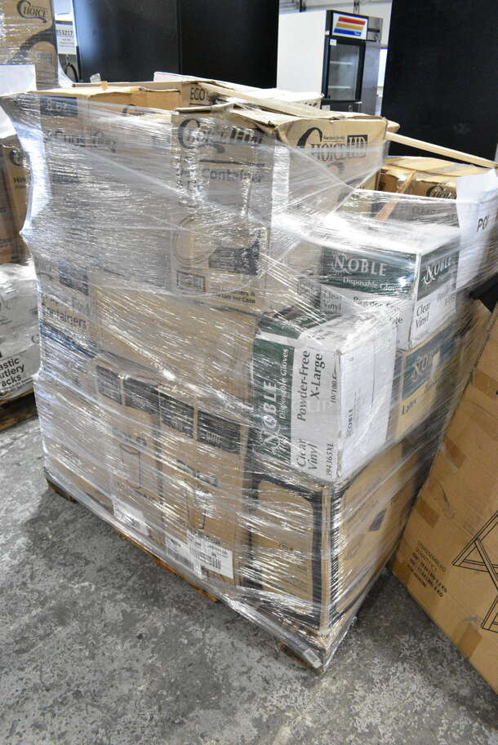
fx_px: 559
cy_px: 372
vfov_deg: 67.3
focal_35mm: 27
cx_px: 249
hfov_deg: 48.0
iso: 6400
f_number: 8
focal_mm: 18
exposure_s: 1/250
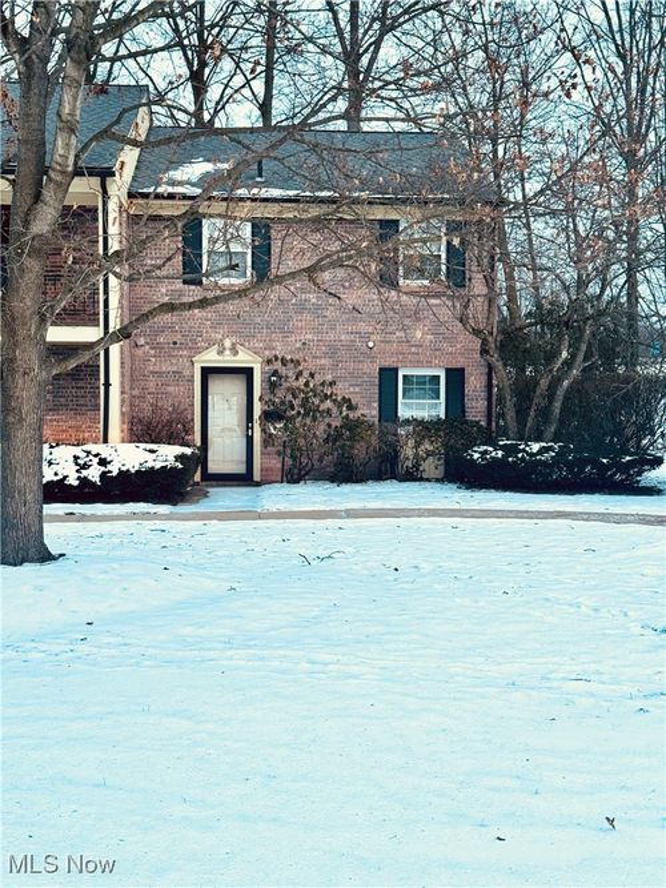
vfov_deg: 39.7
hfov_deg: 30.3
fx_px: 1232
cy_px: 444
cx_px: 333
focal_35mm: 48
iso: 125
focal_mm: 6.76
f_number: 1.78
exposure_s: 1/60
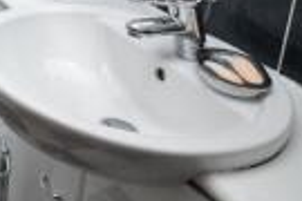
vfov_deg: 22.6
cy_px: -66
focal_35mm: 53
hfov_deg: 28.8
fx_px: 445
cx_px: -112
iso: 2200
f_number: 4.5
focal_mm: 10
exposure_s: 1/125
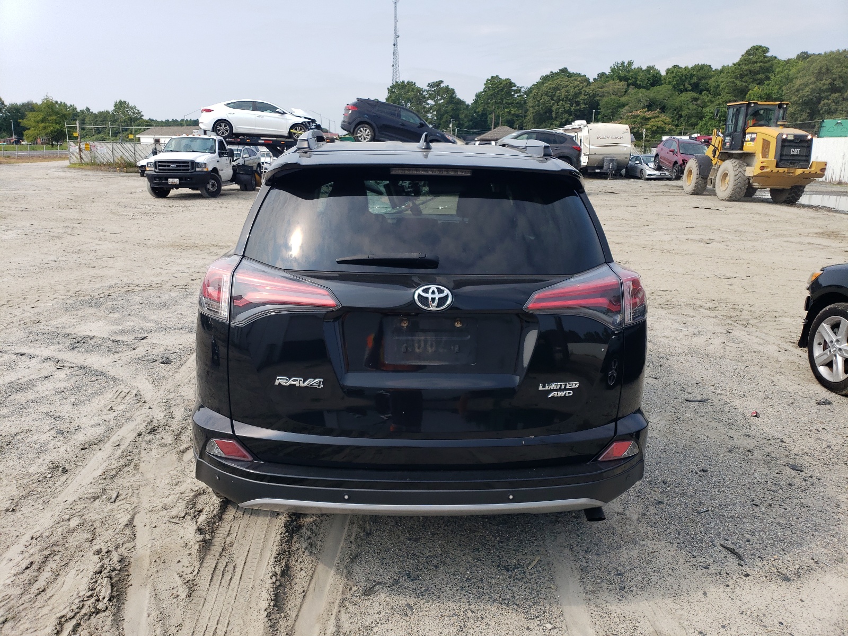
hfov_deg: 67.3
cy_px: 318
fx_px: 637
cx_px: 424
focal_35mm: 26
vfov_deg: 53.1
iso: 50
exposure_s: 1/2500
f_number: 1.5
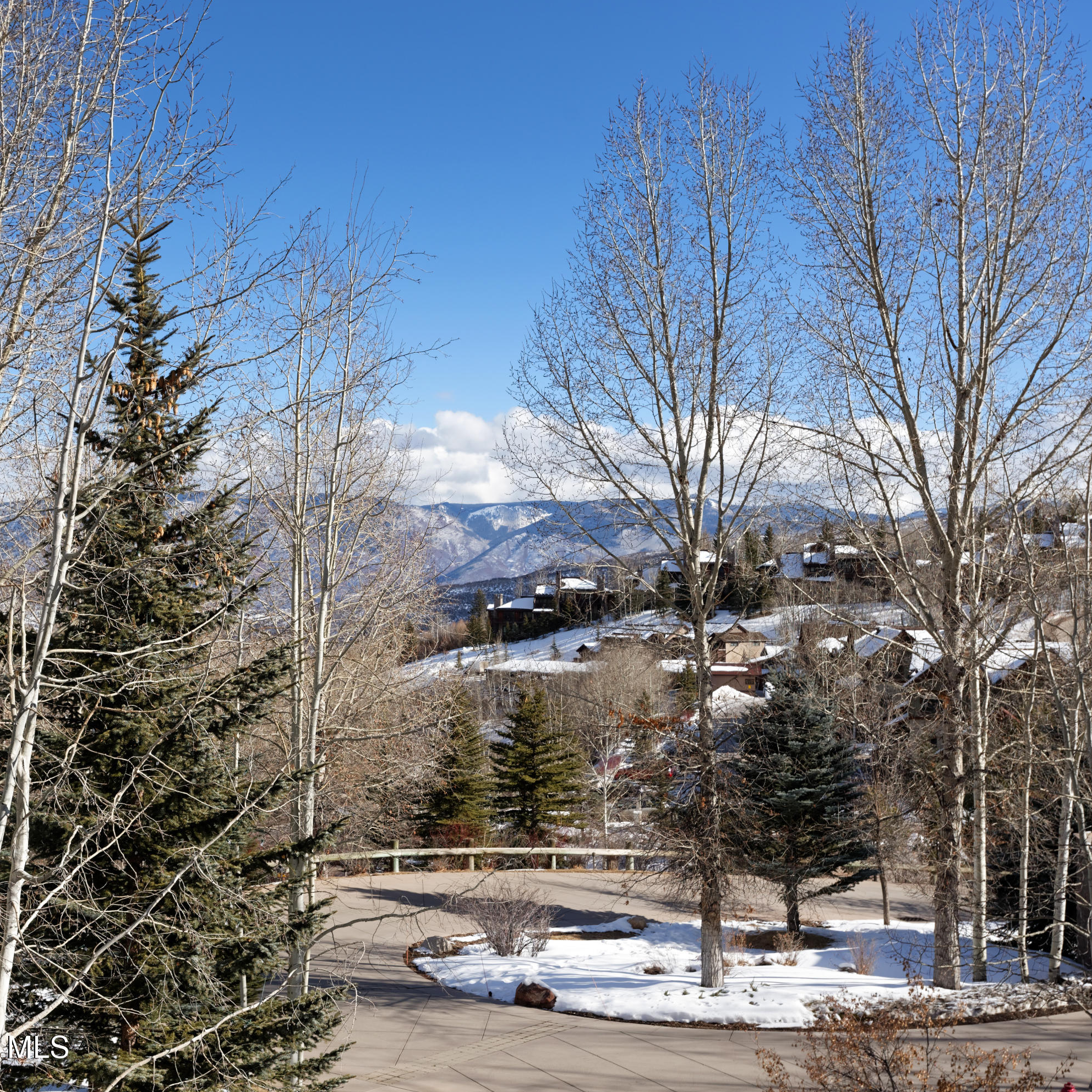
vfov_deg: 37.6
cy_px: 545
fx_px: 1606
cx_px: 327
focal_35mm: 45
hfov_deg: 37.0
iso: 100
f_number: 8
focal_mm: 35
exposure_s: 1/320
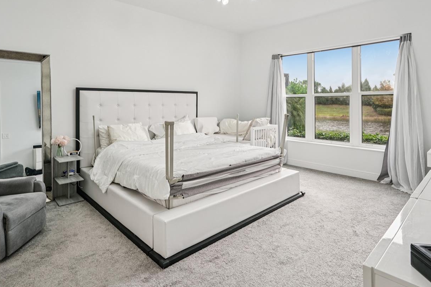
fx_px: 251
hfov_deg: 81.0
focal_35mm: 21
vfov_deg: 58.4
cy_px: 100
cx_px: 193
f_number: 8
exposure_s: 1/60
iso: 400
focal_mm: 16
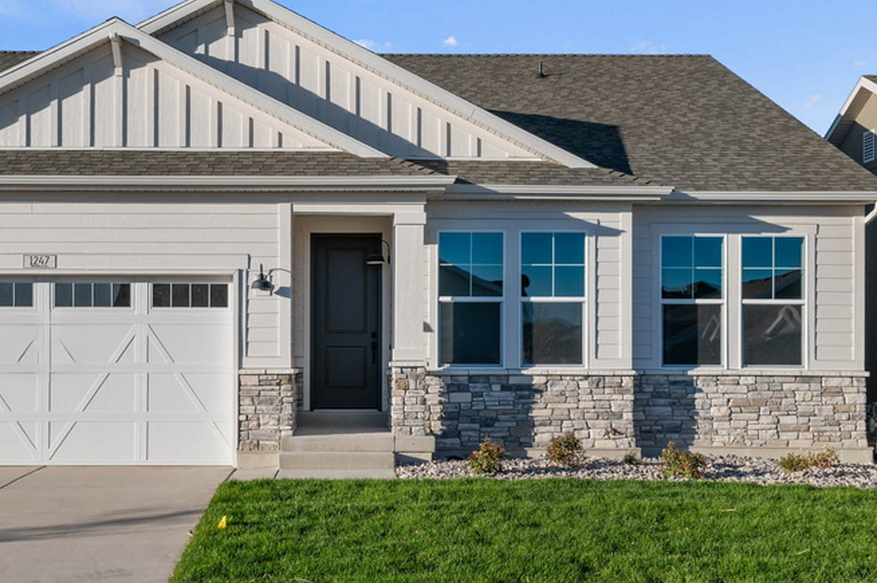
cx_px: 337
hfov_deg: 41.7
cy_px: 224
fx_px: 1144
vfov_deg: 28.5
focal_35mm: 47
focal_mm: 30
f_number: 8
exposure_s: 1/200
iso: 320
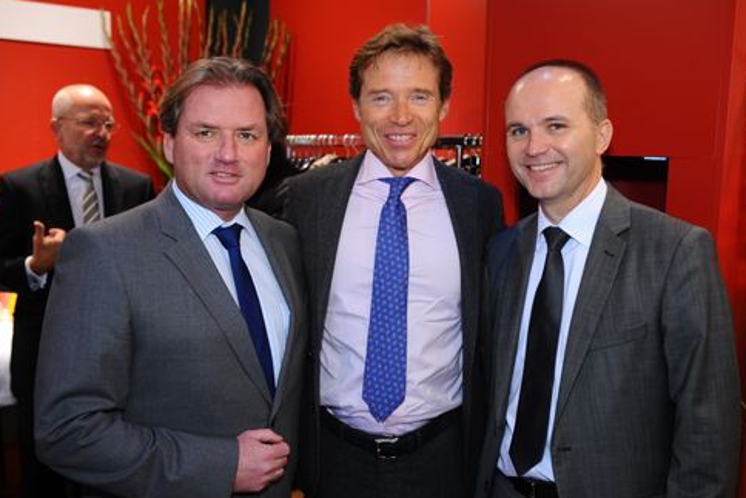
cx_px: 385
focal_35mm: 37
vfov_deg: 36.0
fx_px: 767
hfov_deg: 51.9
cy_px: 258
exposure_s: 1/200
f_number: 3.2
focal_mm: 35
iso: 800
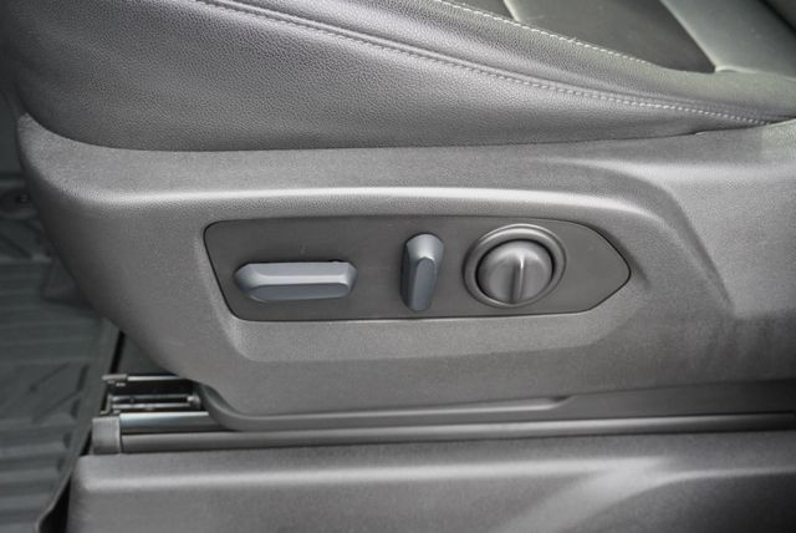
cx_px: 398
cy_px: 266
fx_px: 896
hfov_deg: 47.9
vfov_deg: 33.1
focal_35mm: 40
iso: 800
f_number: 4.5
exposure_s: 1/160
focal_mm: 27
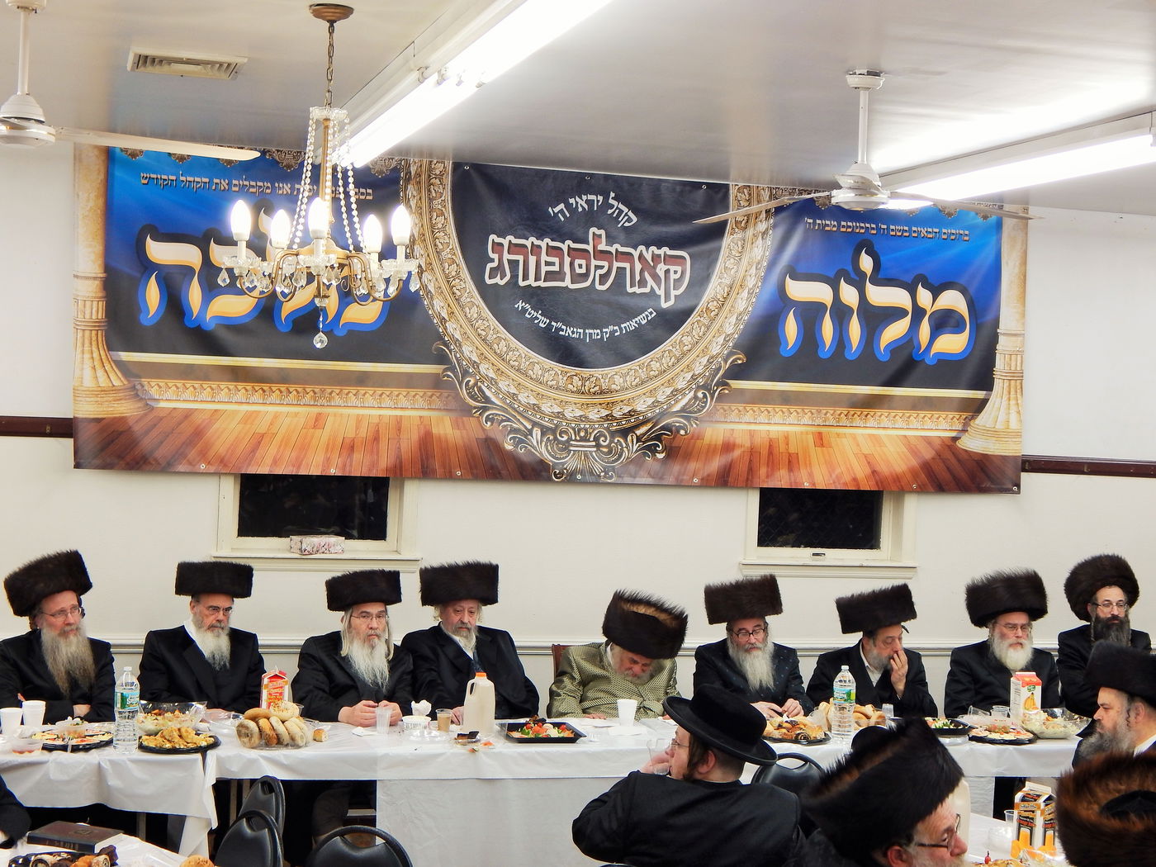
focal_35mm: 54
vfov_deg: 27.0
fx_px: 1803
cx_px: 578
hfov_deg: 35.5
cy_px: 434
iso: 125
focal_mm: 9.7
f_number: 3.8
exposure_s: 1/30
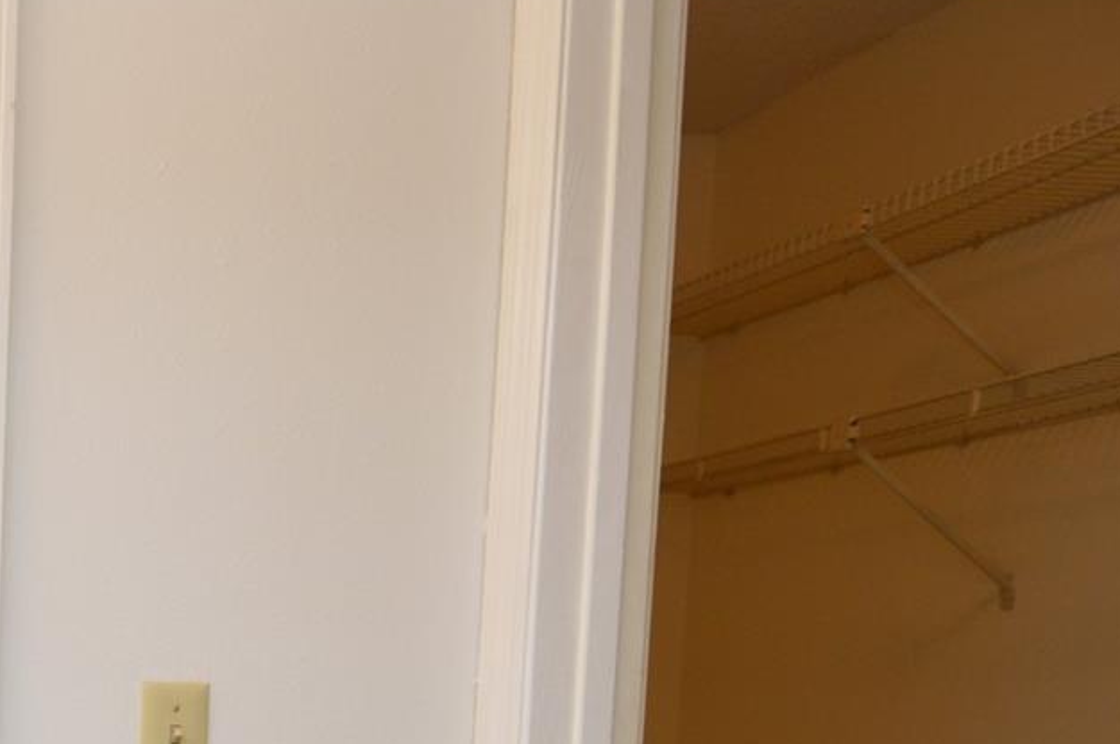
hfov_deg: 32.9
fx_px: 1430
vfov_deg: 25.6
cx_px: -301
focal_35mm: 46
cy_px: 931
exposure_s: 1/60
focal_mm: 12
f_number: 4
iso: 400
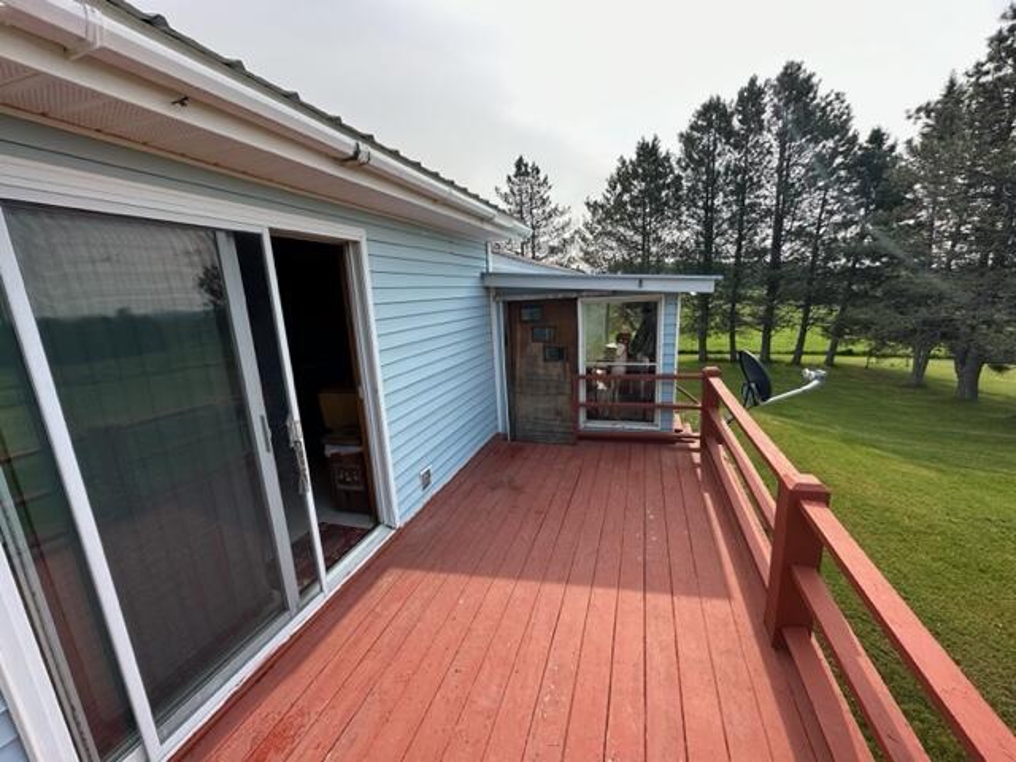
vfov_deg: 85.7
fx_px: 411
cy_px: 381
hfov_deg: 102.1
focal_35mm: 14
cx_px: 508
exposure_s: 1/619
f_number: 2.2
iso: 40
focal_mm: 2.22
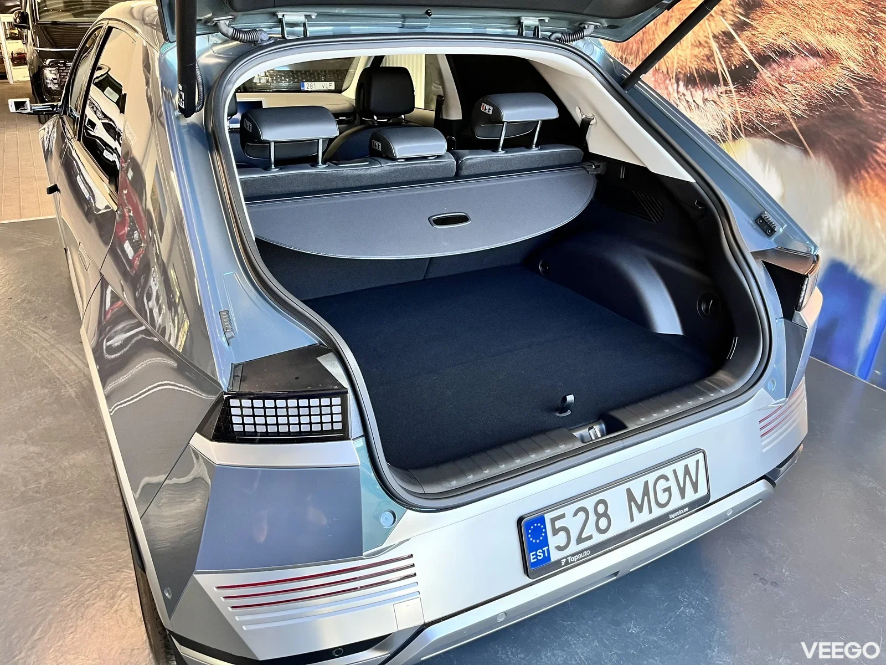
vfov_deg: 53.1
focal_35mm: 26
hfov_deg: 67.3
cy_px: 332
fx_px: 665
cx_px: 443
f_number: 1.6
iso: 125
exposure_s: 1/78
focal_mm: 5.1
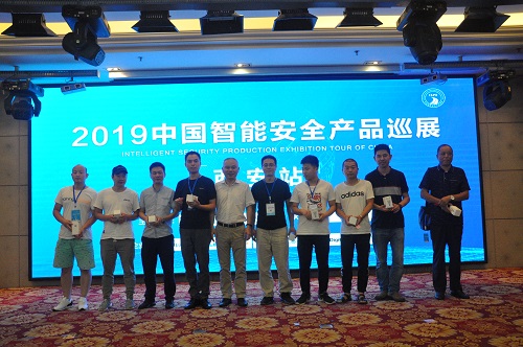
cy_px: 174
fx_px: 457
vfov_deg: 41.6
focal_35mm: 32
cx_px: 262
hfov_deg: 59.6
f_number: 5.6
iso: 3200
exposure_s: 1/125
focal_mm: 21
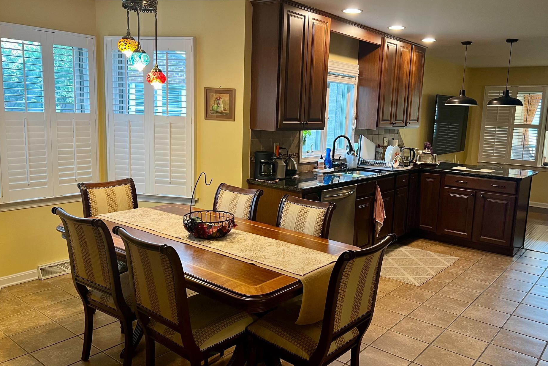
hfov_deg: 61.9
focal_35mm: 30
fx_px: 457
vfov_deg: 43.6
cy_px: 178
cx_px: 286
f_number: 1.5
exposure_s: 1/60
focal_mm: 5.7
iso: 160
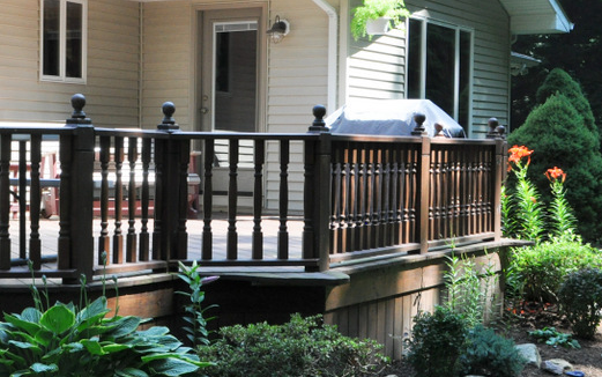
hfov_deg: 24.6
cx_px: 28
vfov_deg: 16.1
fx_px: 1329
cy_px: 150
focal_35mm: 81
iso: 800
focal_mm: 27
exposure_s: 1/320
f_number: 9
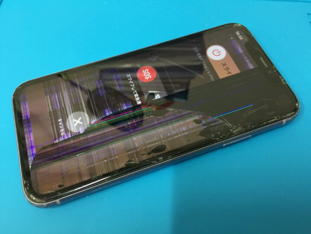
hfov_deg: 61.6
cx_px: 156
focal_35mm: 29
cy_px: 117
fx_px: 261
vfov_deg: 48.3
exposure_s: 1/17
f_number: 2.2
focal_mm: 4.15
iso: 80
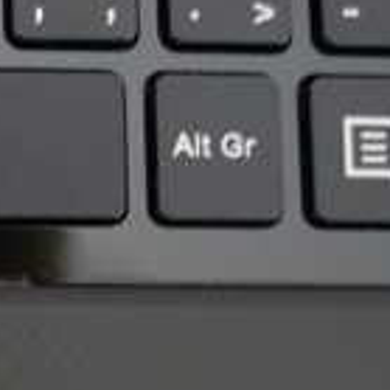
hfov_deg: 13.6
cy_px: 428
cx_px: -300
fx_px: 1466
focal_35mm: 115
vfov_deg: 14.8
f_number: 4
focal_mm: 22
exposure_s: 1/8
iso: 800
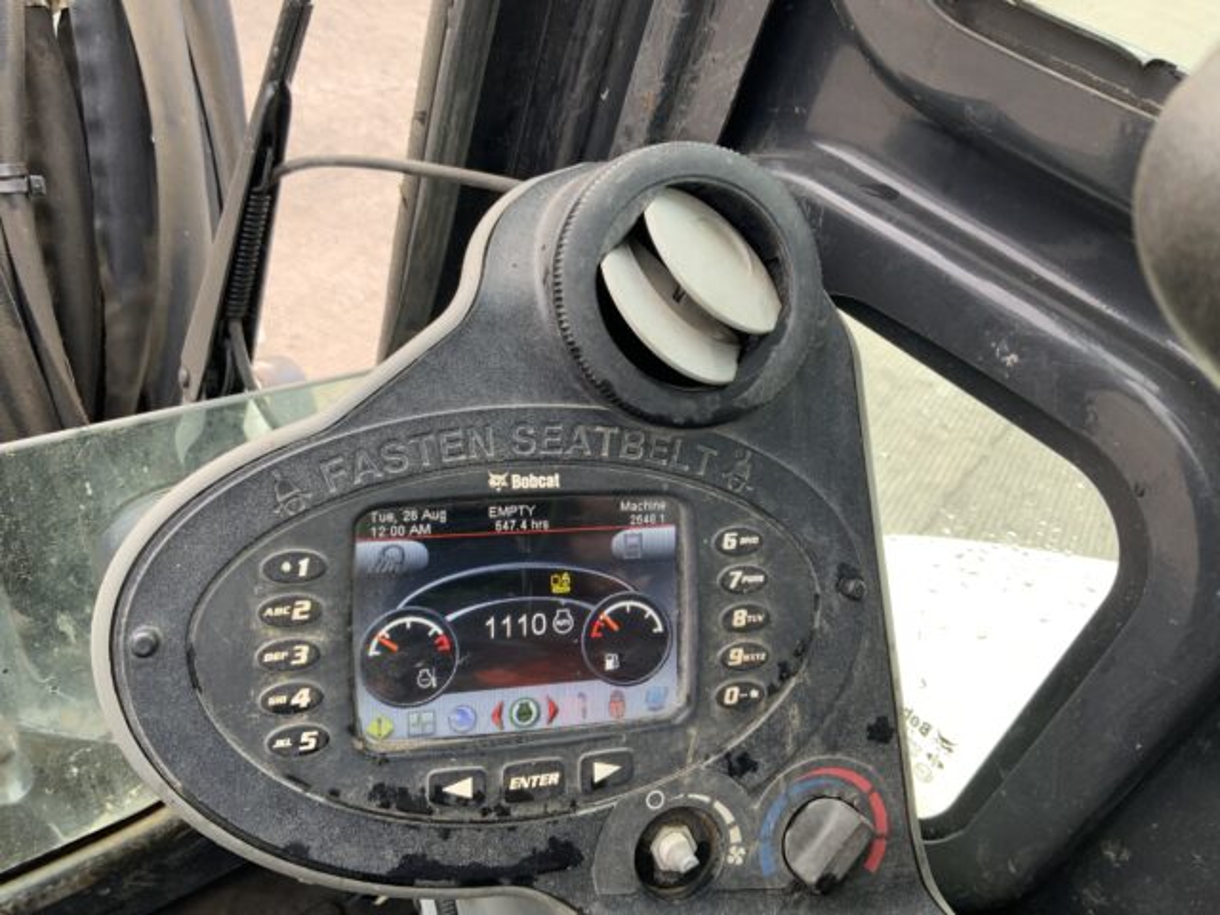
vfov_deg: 48.2
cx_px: 610
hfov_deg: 61.7
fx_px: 1022
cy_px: 458
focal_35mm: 29
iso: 25
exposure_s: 1/122
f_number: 1.8
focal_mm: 3
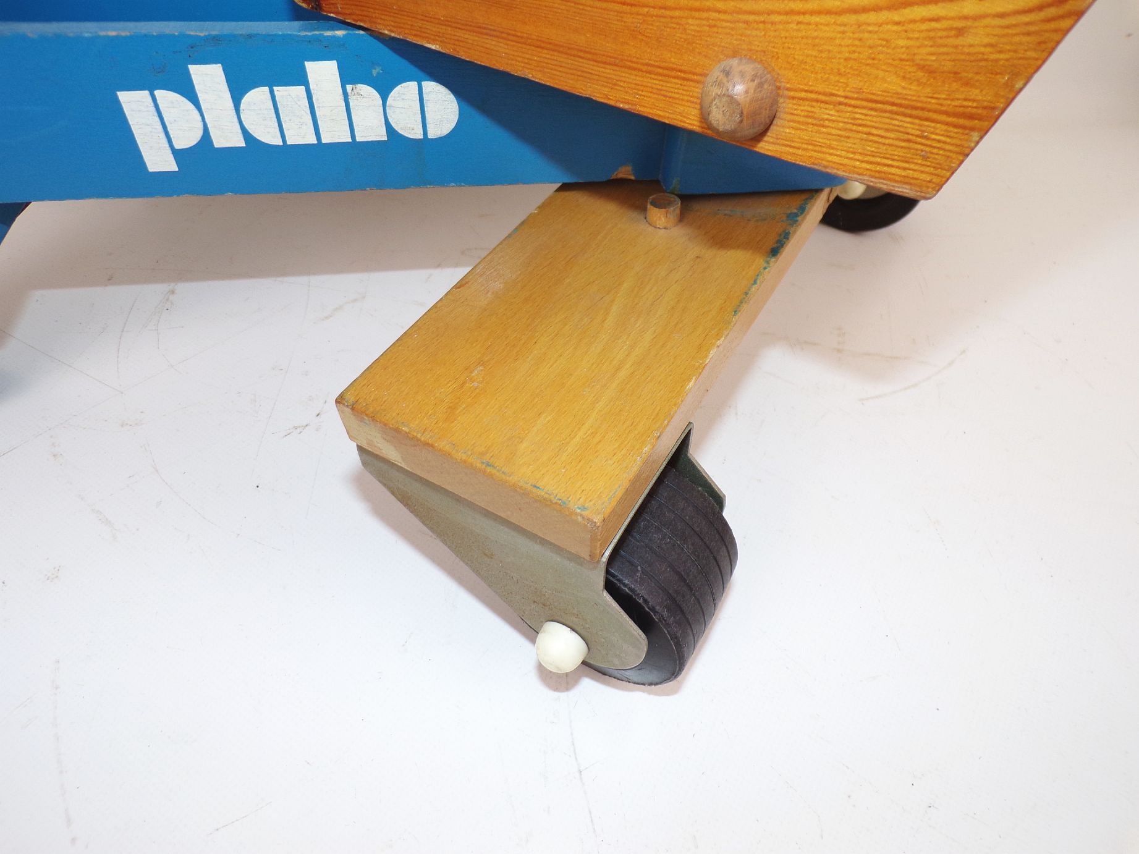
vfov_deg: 56.8
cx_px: 570
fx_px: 790
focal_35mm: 24
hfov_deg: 71.6
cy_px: 427
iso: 80
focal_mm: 4.3
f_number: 3
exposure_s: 1/50
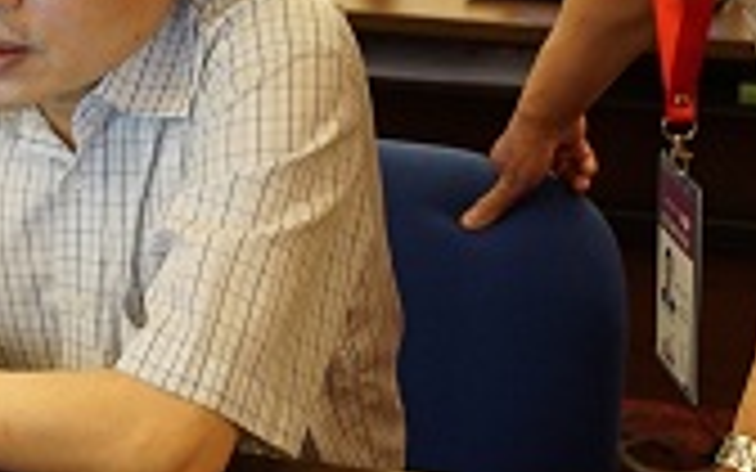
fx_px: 2720
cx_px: 45
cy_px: -115
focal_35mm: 132
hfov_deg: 15.6
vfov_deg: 9.8
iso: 2000
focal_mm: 34
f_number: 4
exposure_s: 1/50
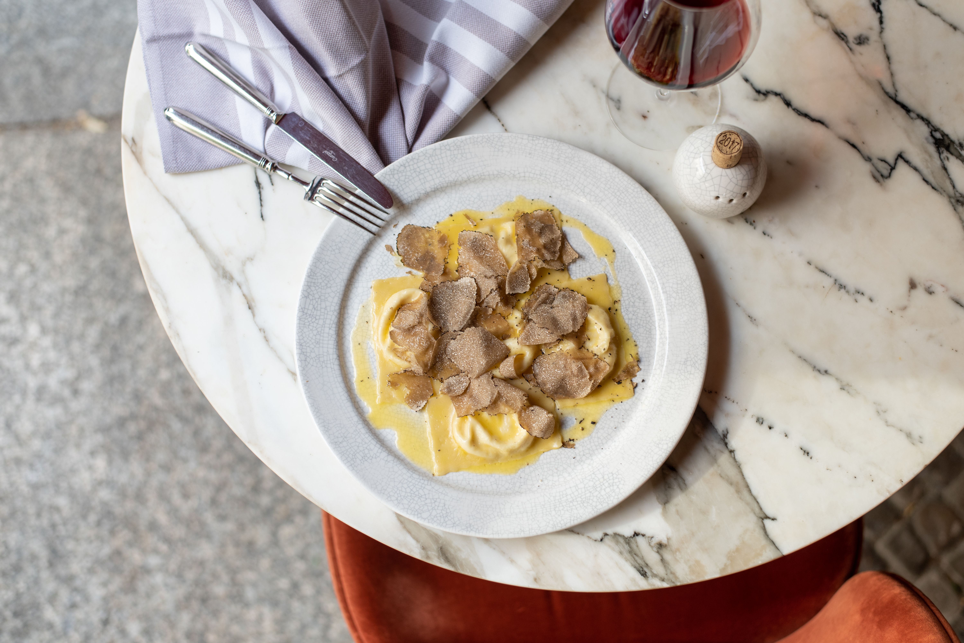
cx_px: 482
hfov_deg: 39.6
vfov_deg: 27.0
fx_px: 1339
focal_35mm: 50
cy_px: 322
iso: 160
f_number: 2.5
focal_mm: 50
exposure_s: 1/100
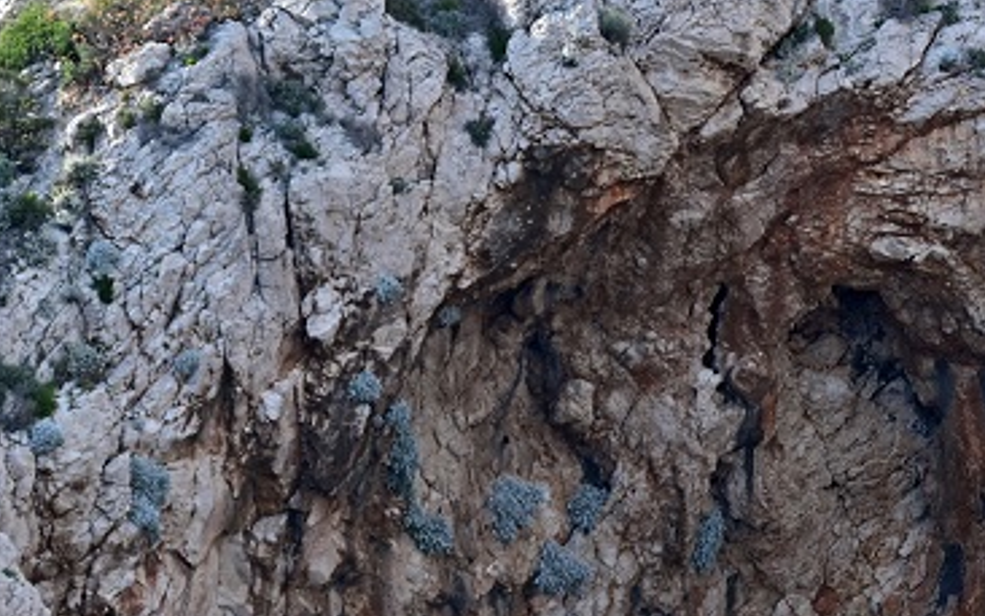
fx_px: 13856
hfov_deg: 4.1
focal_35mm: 516
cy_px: 406
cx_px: 848
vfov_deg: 2.5
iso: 400
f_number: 5.3
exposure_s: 1/800
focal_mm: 195
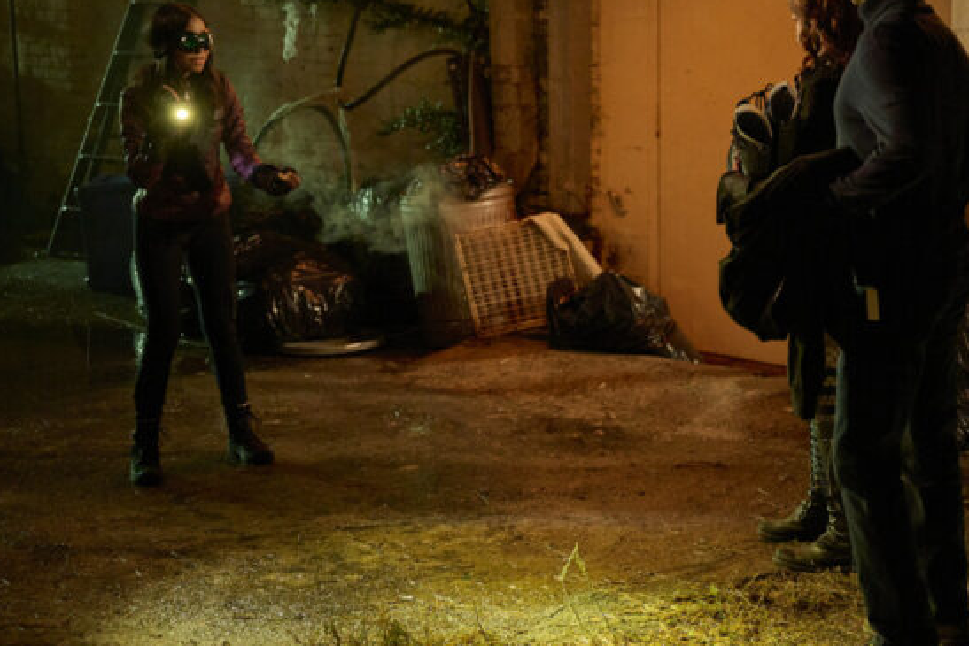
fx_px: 1992
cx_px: 719
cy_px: 212
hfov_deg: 27.0
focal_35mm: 74
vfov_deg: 18.4
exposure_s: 1/125
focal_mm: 45
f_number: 2.8
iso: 3200
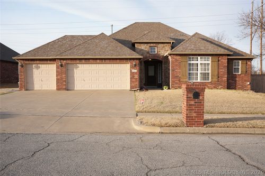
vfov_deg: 38.8
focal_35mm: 34
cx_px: 132
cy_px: 88
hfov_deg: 55.7
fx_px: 251
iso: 125
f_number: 9
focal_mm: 34.1
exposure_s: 1/80
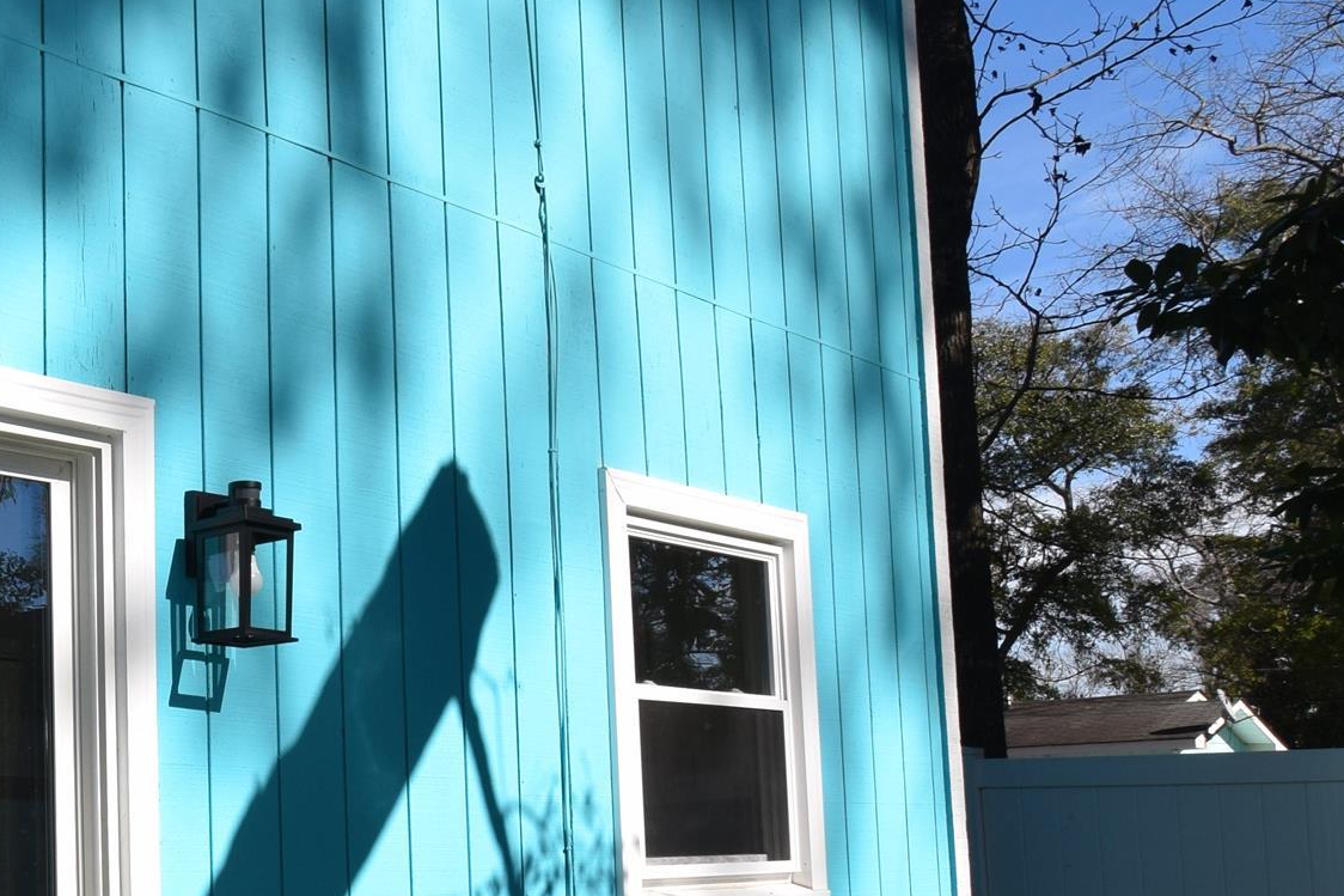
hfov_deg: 40.2
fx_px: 1530
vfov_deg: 31.8
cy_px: 717
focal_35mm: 41
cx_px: -67
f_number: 10
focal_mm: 10
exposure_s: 1/400
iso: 200
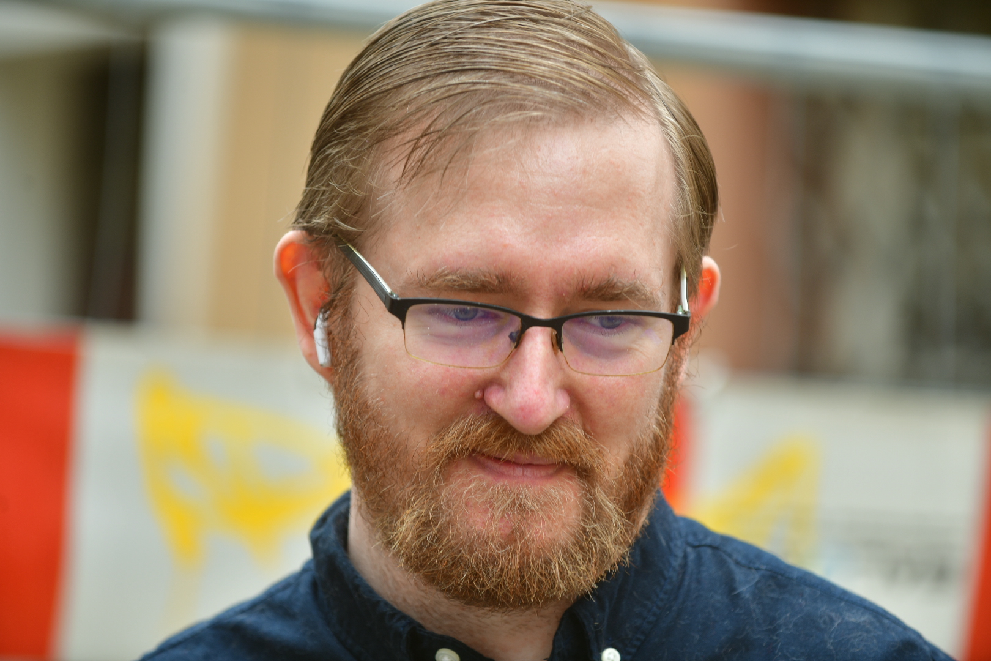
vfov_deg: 7.2
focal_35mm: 190
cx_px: 496
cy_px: 330
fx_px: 5230
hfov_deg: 10.8
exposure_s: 1/200
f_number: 4
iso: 100
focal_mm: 190
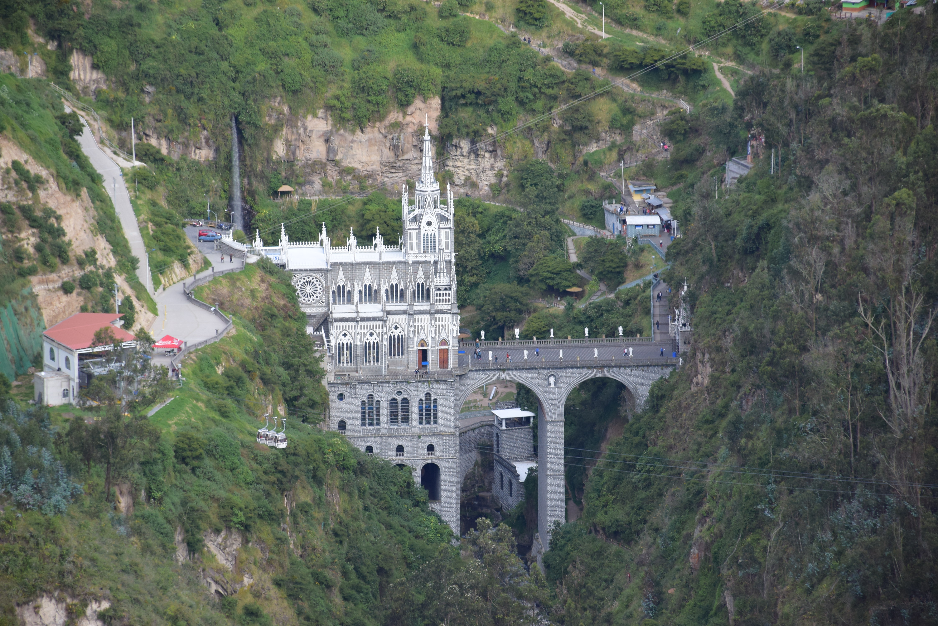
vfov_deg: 6.5
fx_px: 5473
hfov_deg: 9.8
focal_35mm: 210
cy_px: 313
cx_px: 469
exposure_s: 1/500
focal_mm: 140
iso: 400
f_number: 5.6
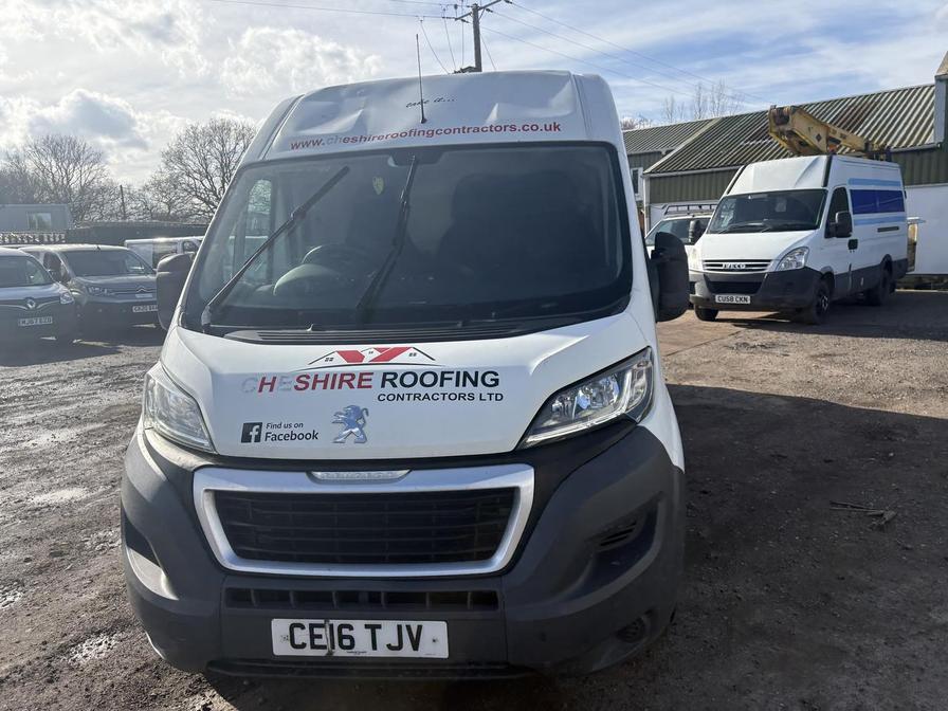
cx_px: 474
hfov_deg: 67.3
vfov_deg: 53.1
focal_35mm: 26
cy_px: 356
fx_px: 712
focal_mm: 5.96
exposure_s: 1/3831
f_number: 1.6
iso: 64
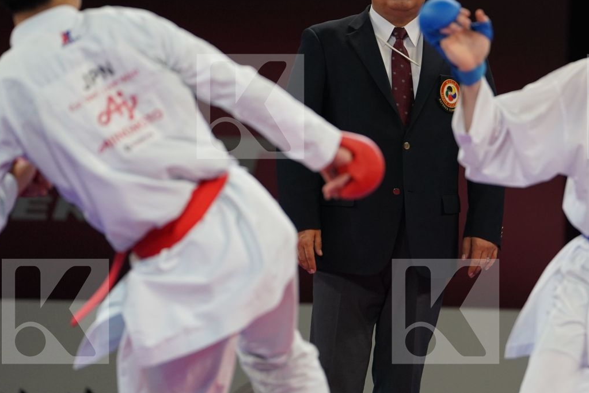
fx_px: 5759
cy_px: 107
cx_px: 446
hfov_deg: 5.9
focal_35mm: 352
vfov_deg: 3.9
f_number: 2.8
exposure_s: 1/1000
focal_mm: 200
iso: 1600
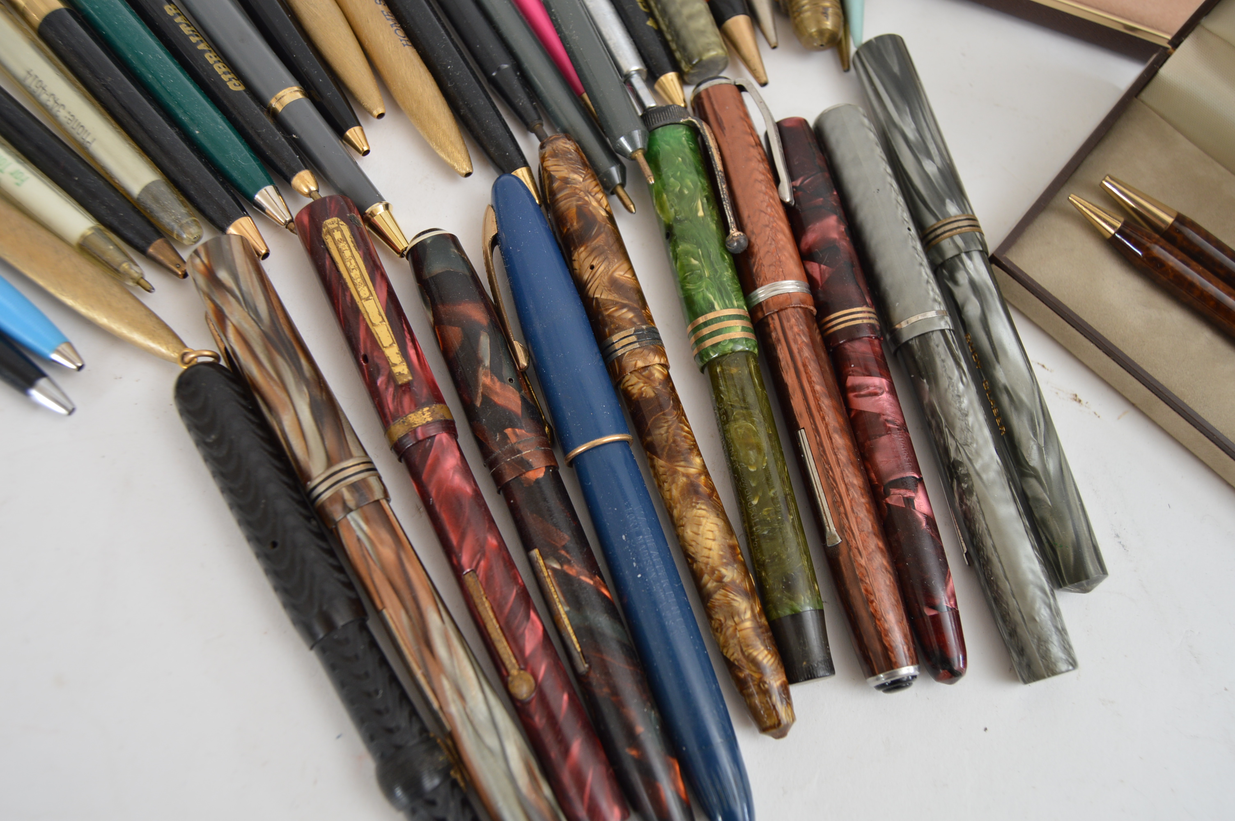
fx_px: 1131
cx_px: 618
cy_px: 410
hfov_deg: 57.3
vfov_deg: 39.9
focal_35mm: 33
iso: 200
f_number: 5
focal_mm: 22
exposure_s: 1/125
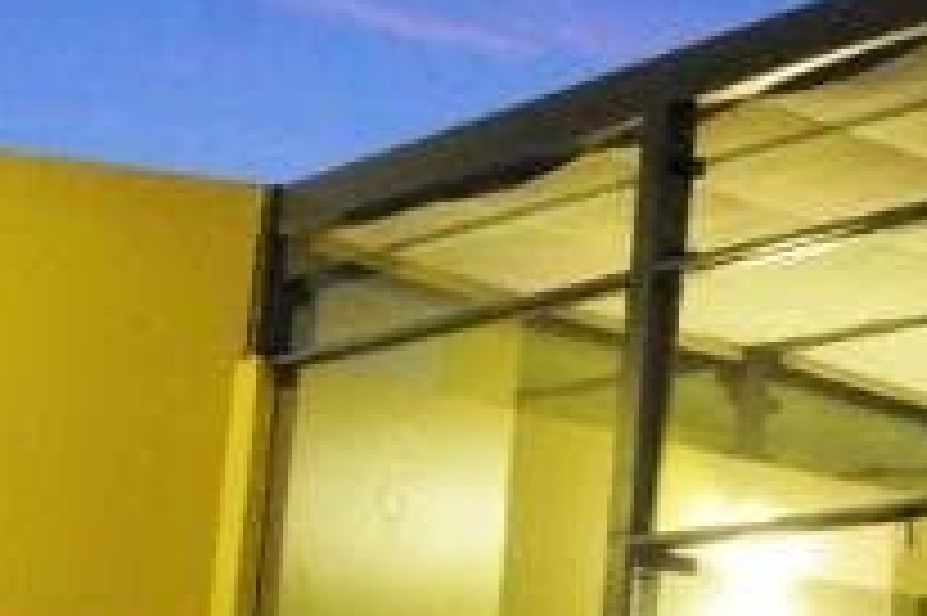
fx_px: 2702
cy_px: 564
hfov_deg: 15.9
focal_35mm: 105
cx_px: 1760
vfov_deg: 12.9
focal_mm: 18
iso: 2000
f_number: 6.3
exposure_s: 1/6
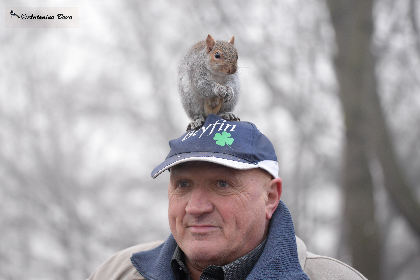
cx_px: 210
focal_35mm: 150
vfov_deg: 9.2
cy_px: 140
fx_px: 1751
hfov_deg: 13.7
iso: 2000
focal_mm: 150
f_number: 6.3
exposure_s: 1/400
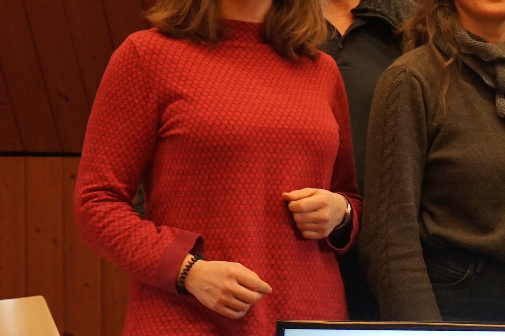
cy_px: 319
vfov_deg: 10.8
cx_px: 799
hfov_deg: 14.9
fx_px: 1767
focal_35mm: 126
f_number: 5
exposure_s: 1/100
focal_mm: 38
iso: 1000
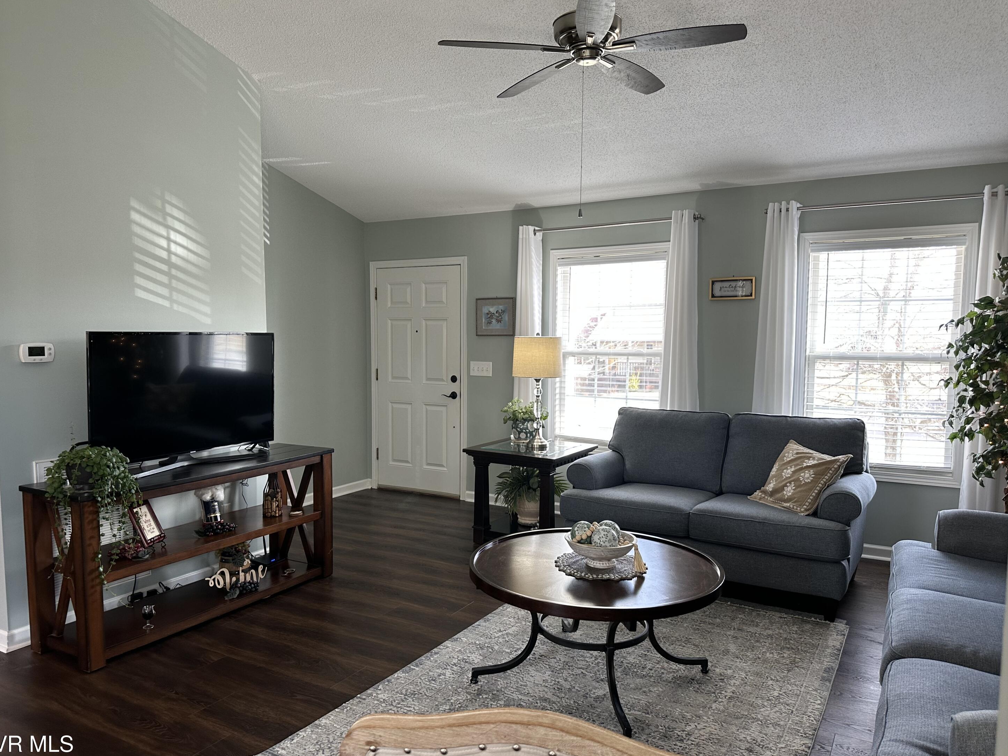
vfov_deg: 54.9
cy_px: 386
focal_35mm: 25
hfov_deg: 69.4
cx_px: 502
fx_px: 728
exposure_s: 1/120
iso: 125
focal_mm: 6.86
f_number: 1.78
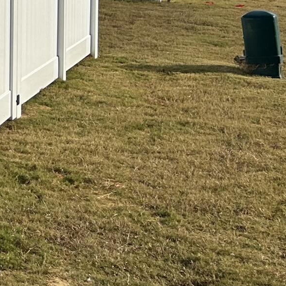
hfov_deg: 12.5
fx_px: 1103
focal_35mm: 118
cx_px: -333
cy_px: -76
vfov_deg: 14.2
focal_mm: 5.7
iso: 50
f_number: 1.5
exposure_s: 1/9434
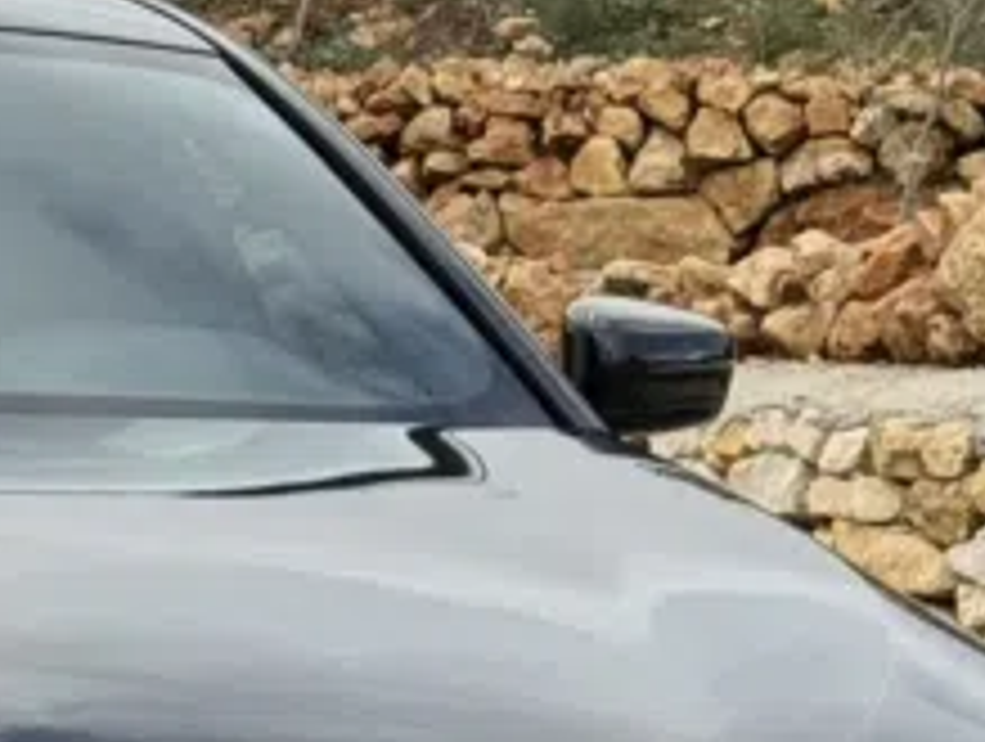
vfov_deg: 10.6
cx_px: -18
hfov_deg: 13.9
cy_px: 265
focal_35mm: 140
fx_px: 3990
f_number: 1.78
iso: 64
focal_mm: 6.76
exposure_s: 1/3096
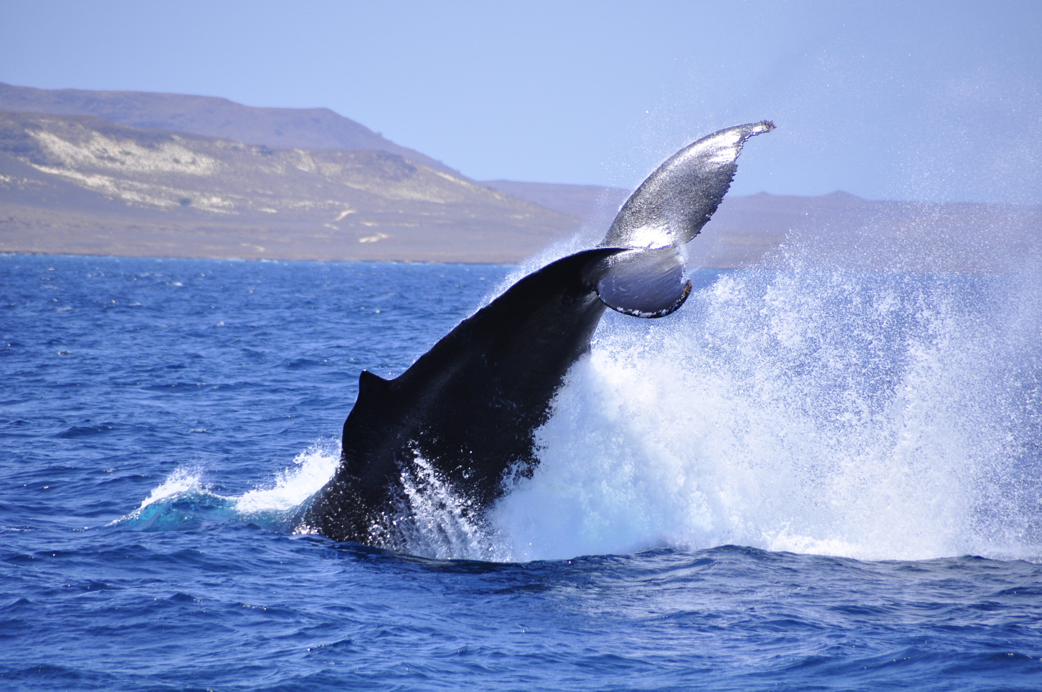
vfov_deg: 3.6
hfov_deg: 5.5
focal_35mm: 376
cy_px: 347
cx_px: 522
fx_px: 10870
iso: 200
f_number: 6.3
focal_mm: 250
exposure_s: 1/800
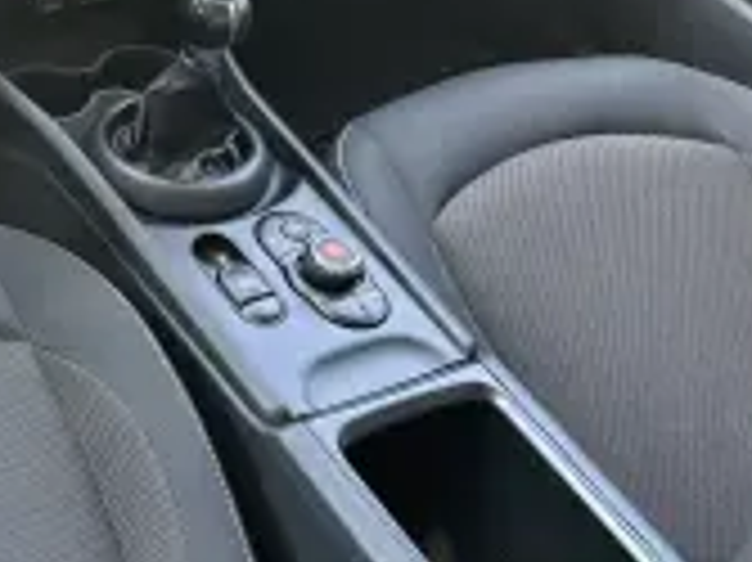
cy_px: -36
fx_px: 1216
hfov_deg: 31.4
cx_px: -27
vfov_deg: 24.5
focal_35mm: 56
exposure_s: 1/60
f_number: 1.6
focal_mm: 5.96
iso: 160
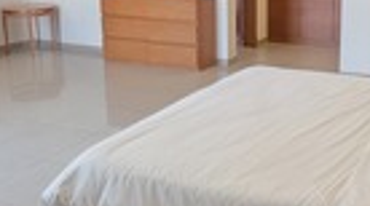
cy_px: 47
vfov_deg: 24.9
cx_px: 304
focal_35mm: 47
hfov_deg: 41.6
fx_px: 460
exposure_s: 1/100
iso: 320
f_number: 1.9
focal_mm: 2.2
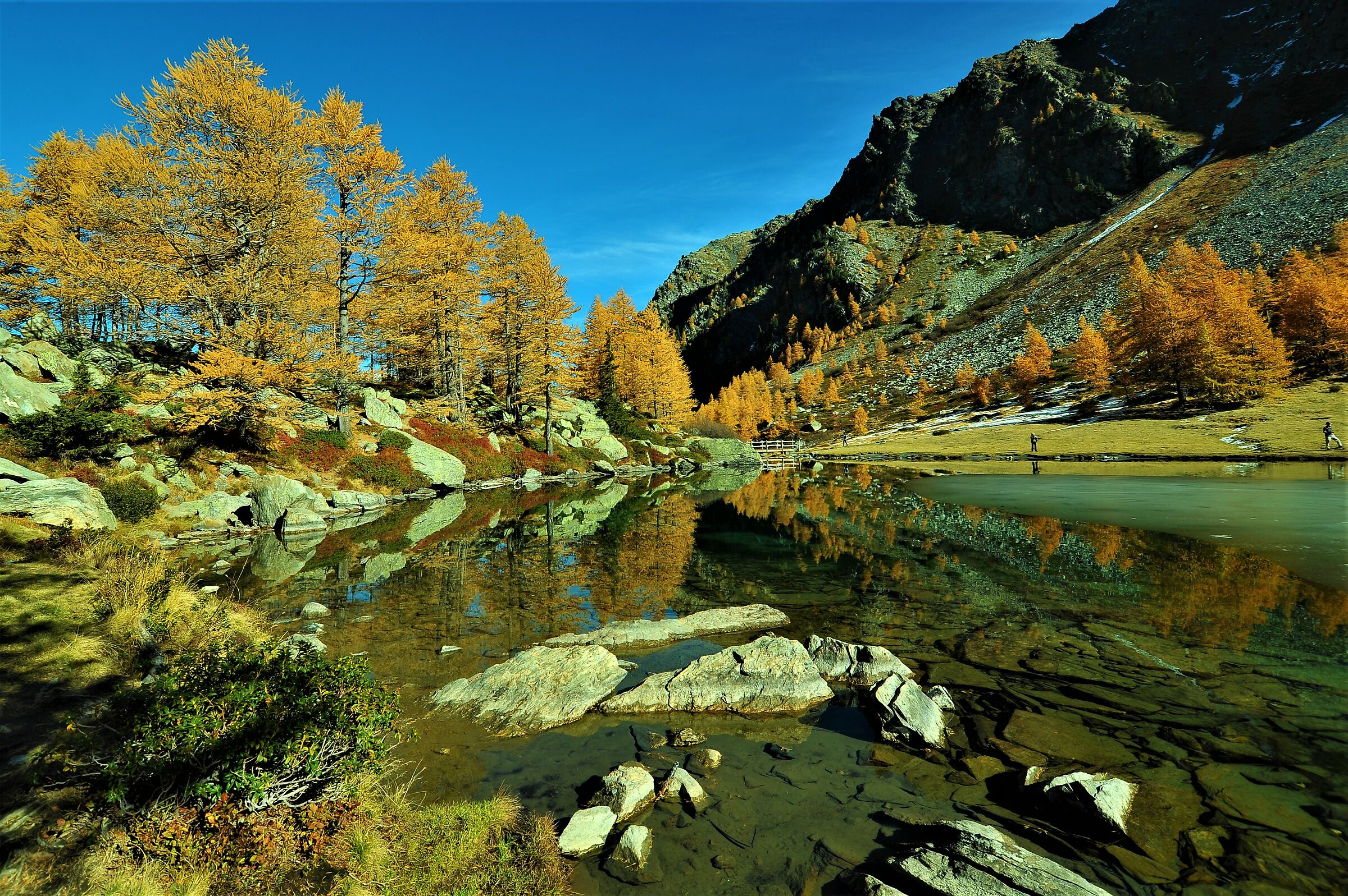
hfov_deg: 96.8
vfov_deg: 73.7
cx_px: 674
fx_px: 599
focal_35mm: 16
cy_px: 448
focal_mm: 16
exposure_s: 1/400
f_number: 10
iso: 200
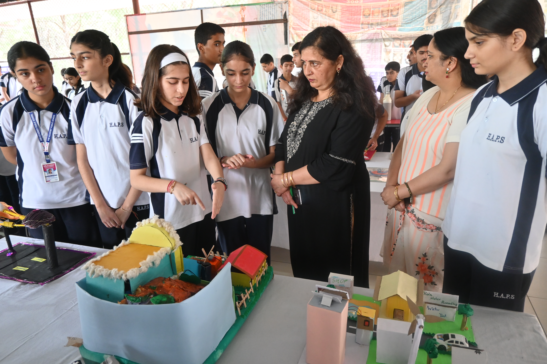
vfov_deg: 50.4
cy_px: 182
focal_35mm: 26
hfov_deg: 70.4
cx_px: 274
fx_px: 387
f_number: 3.5
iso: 1250
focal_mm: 17
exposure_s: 1/125
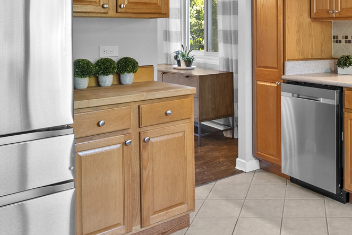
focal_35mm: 39
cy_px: 11
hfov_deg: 45.9
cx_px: 301
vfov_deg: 32.1
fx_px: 382
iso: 640
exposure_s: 1.3
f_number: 8
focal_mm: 16
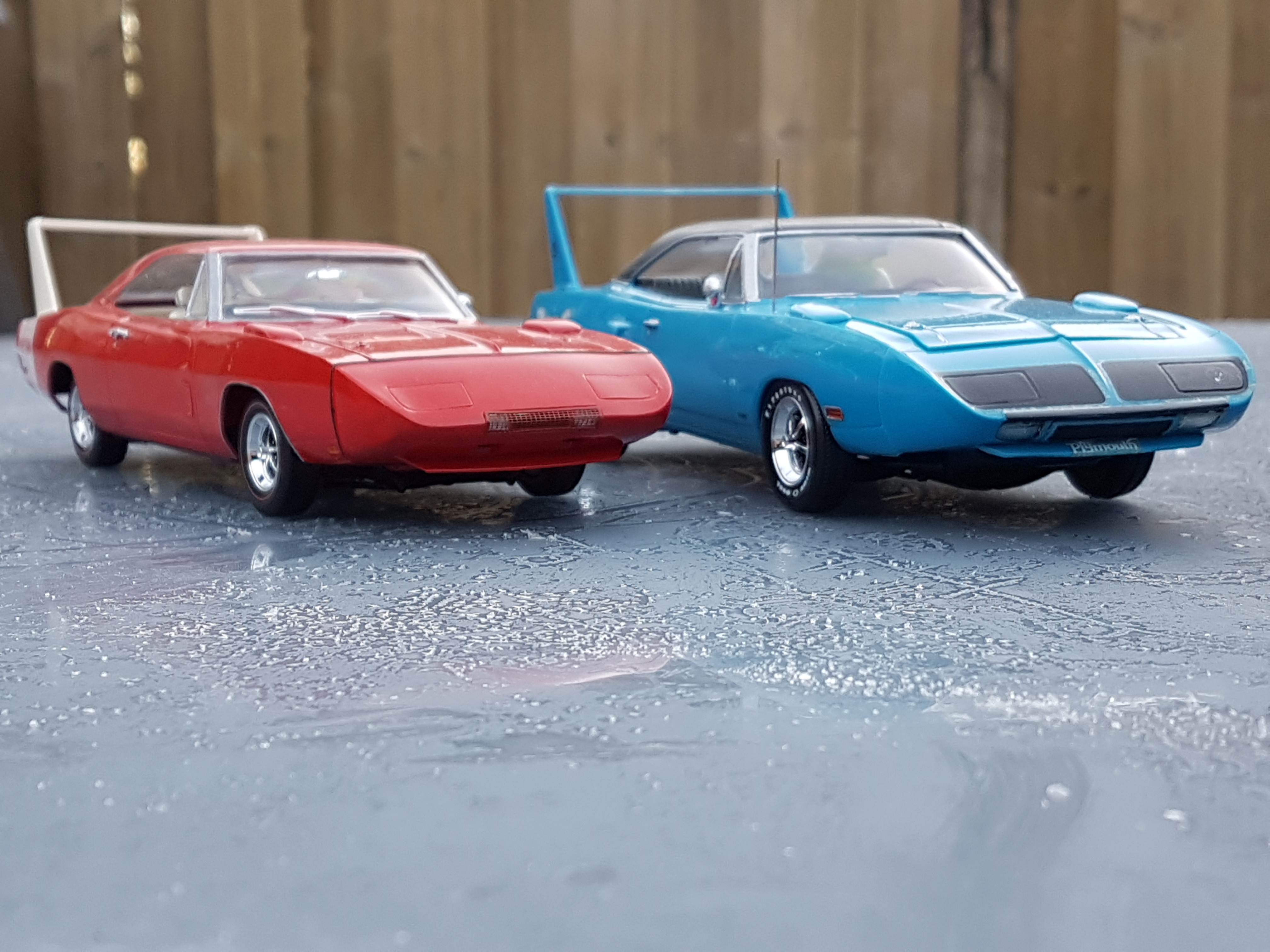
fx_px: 954
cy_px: 476
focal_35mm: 26
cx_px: 635
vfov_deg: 53.1
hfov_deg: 67.3
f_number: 1.7
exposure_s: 1/100
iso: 64
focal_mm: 4.2
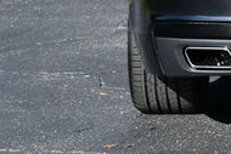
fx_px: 1515
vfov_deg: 5.8
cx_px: 344
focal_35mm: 236
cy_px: -101
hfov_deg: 8.5
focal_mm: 35
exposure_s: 1/250
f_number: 8
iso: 140
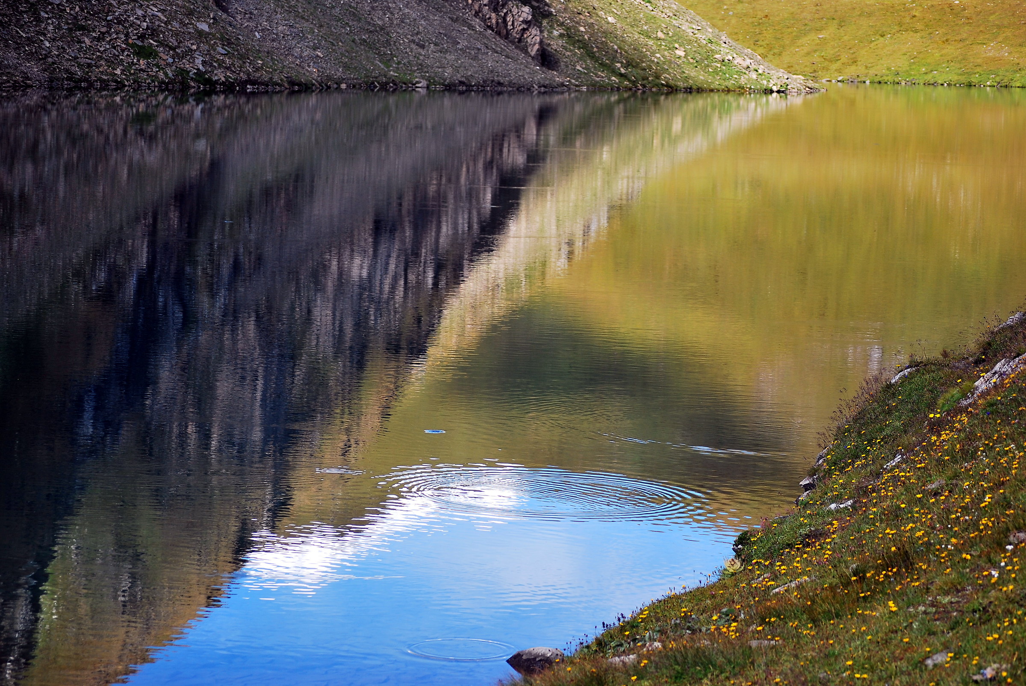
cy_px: 343
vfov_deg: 13.1
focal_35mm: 105
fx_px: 2996
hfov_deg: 19.4
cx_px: 513
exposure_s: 1/320
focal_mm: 70
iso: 100
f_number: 4.2
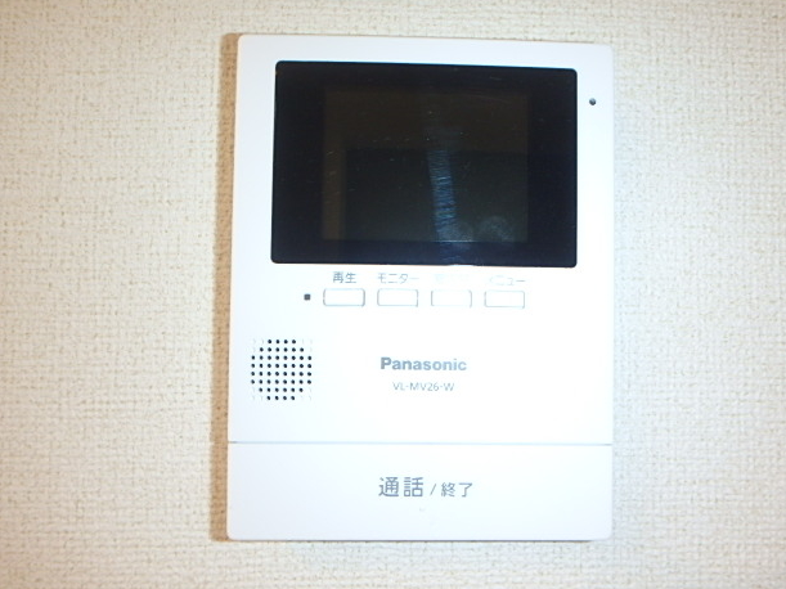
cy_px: 284
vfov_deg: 61.1
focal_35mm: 22
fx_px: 499
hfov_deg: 76.4
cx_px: 409
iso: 250
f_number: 3.5
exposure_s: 1/30
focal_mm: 3.7
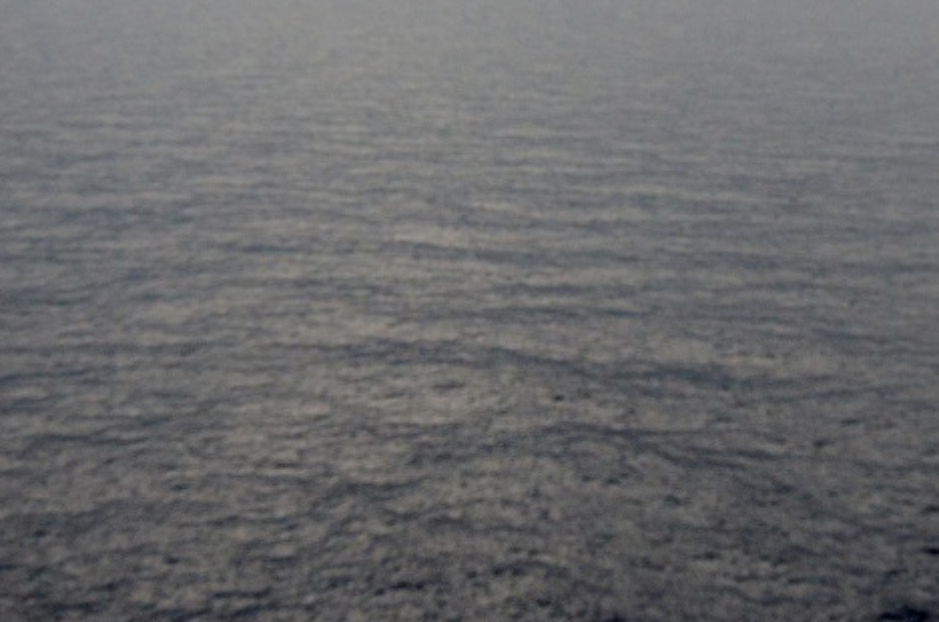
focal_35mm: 64
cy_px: 200
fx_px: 1666
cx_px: 523
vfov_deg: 21.1
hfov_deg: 31.5
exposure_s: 1/8000
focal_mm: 20
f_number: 4.5
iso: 1600
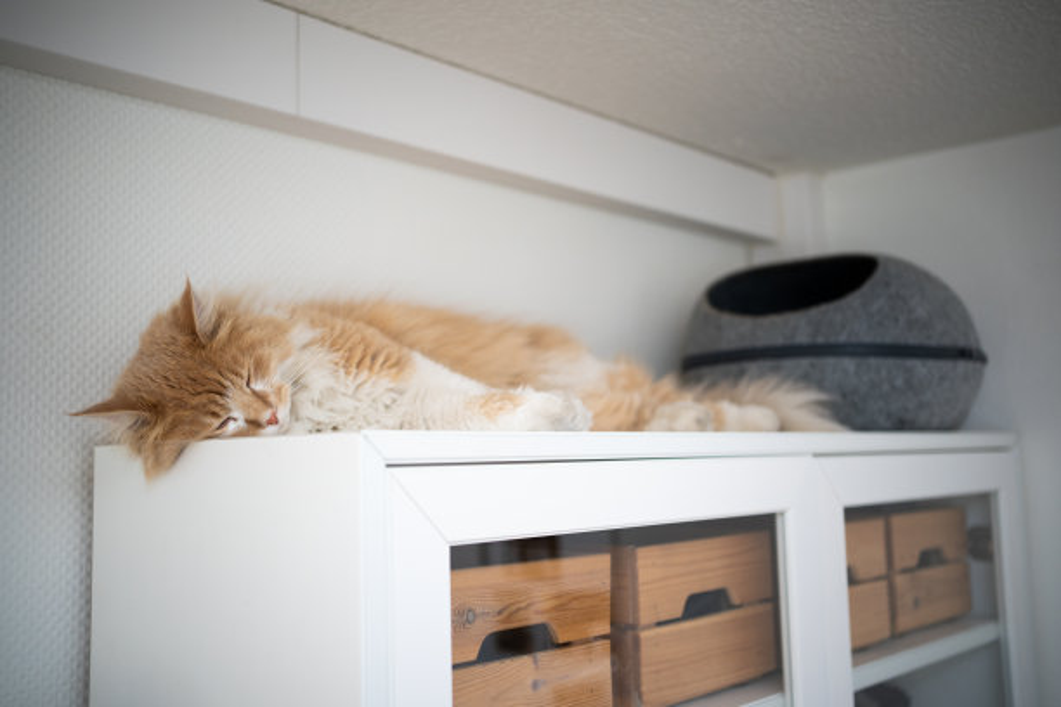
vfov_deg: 37.9
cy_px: 354
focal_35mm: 35
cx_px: 530
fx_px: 1031
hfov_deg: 54.4
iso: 200
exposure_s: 1/250
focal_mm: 35
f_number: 2.2
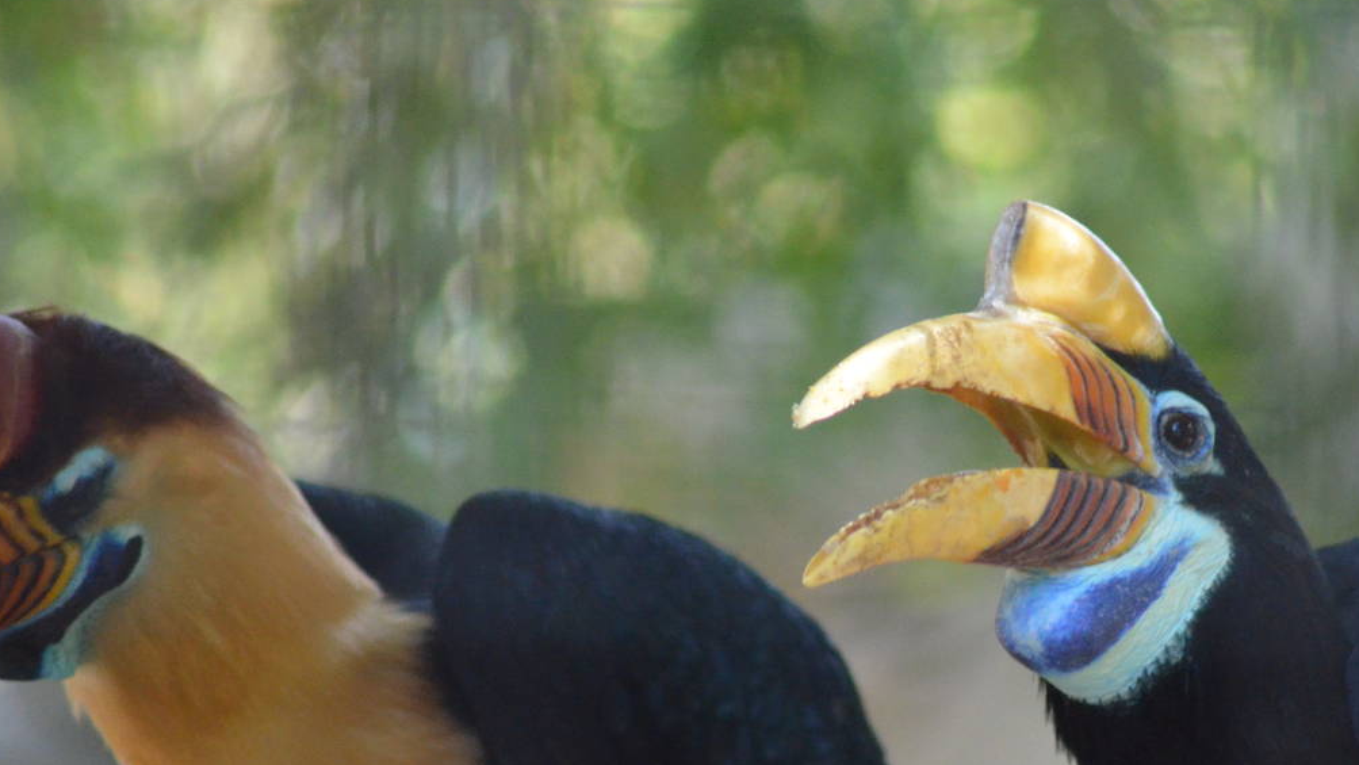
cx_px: 941
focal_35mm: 625
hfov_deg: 3.5
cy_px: 665
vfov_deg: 1.9
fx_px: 22524
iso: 3200
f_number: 5
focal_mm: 250
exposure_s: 1/320
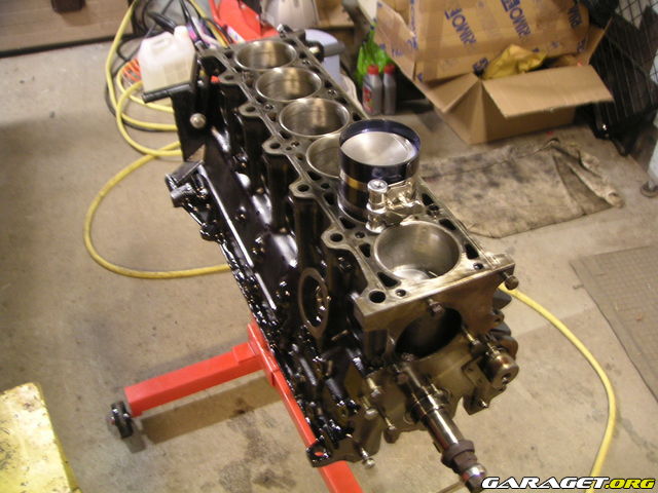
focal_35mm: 37
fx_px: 703
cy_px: 246
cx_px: 329
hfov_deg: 50.1
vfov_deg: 38.7
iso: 100
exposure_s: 1/2
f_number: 2.8
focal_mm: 5.7
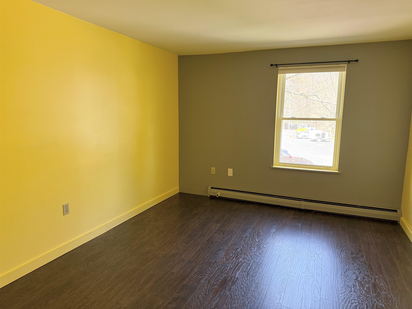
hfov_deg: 71.6
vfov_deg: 56.8
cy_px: 154
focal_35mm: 24
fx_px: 286
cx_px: 206
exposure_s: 1/60
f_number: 1.78
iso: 200
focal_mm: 6.76
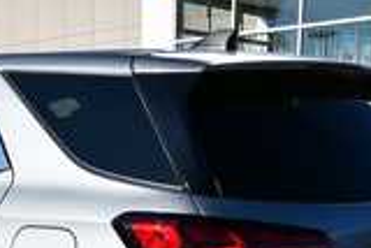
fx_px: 774
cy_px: 291
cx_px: 114
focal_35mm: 75
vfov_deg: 17.4
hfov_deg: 26.8
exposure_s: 1/400
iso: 100
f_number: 10
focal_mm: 20
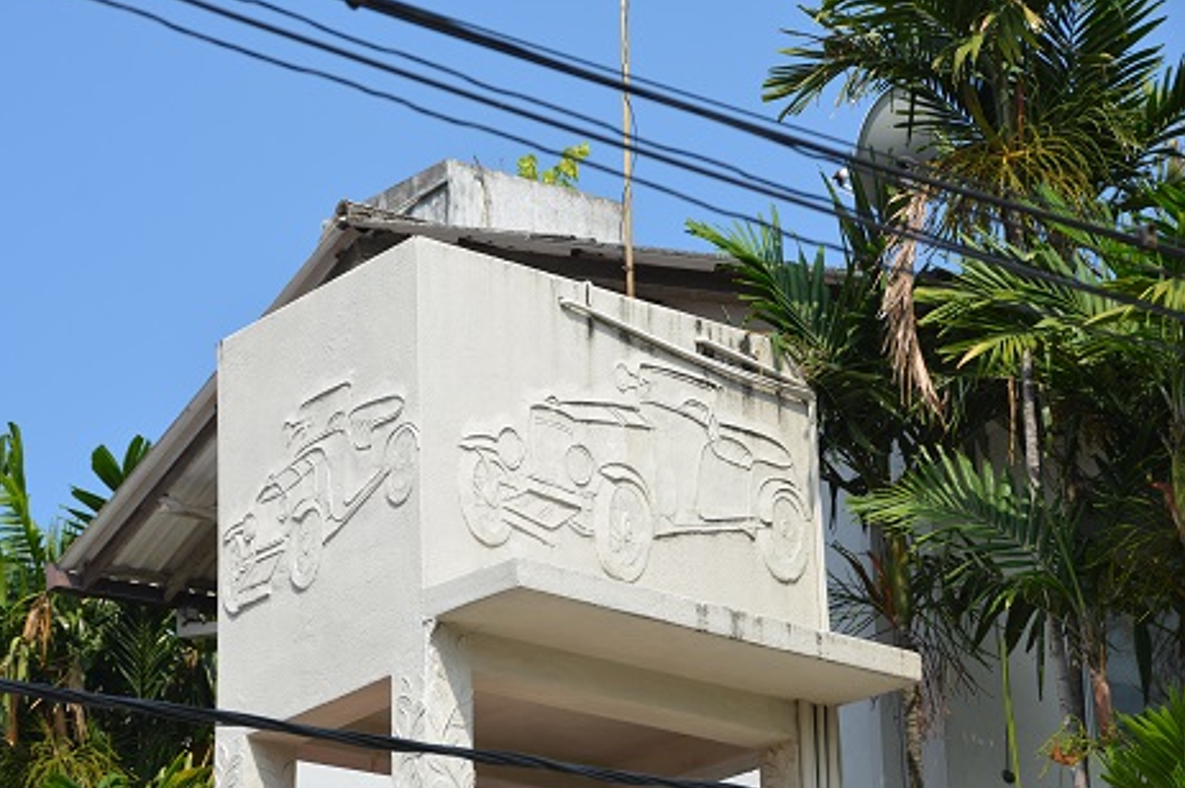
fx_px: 3998
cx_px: 548
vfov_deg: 11.3
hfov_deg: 16.9
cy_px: 398
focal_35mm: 122
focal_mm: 75
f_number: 9
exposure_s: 1/320
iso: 100
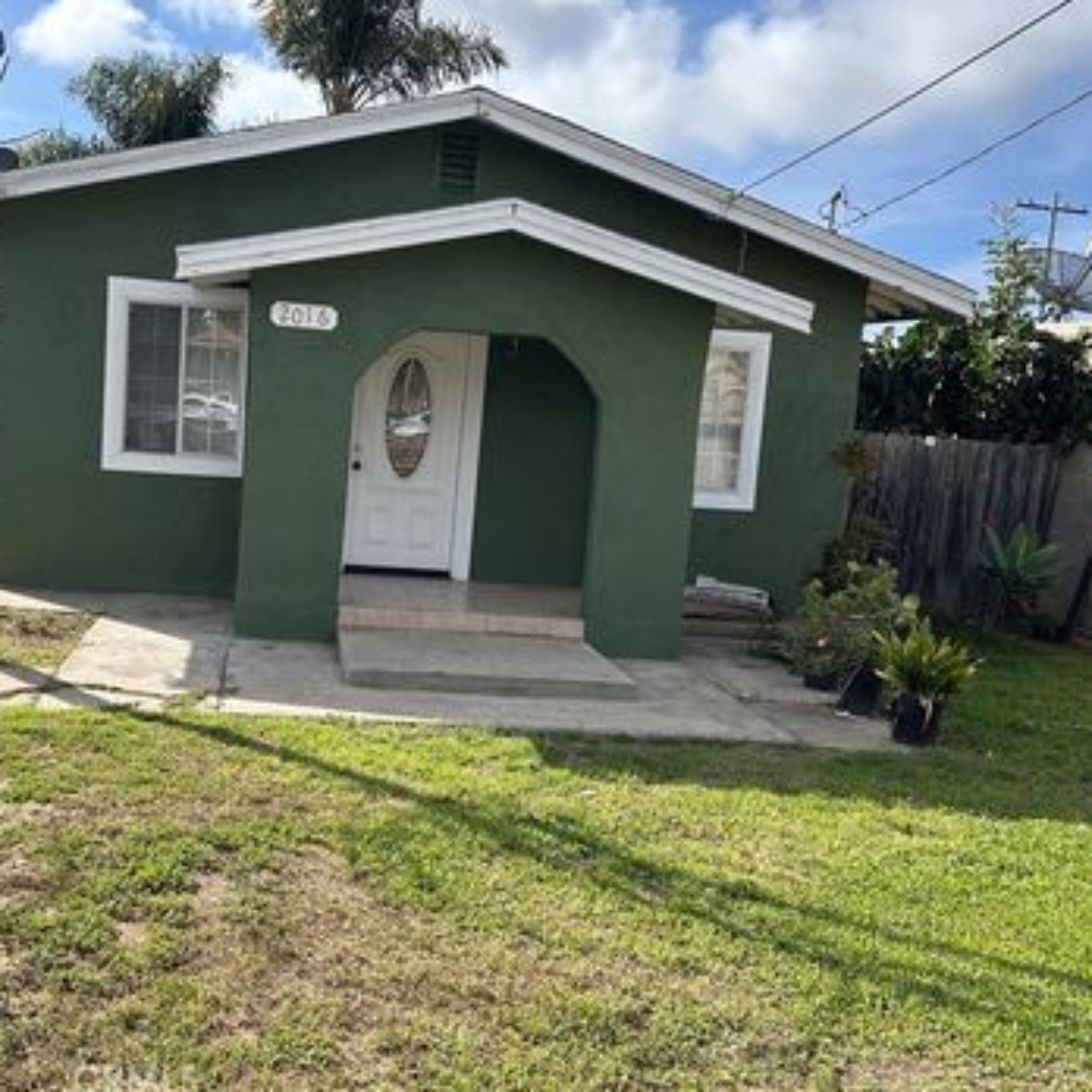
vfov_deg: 49.7
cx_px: 411
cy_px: 513
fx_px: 1178
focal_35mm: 33
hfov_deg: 49.3
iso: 50
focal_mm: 5.7
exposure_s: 1/2915
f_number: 1.5
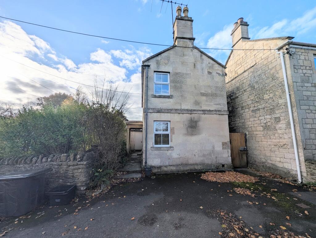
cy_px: 119
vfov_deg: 90.1
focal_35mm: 13
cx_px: 158
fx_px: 119
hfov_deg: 106.1
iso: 28
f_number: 2.2
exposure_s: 1/2398
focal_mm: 1.95
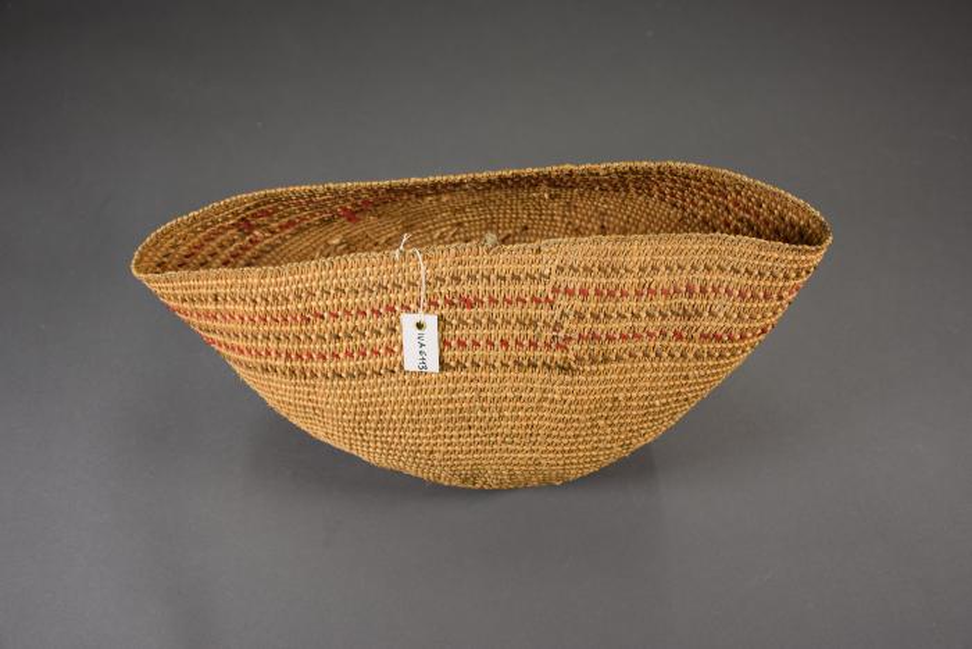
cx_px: 486
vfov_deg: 36.9
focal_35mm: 36
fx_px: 972
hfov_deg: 53.1
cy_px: 324
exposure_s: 1/80
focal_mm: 24
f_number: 4.5
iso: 400
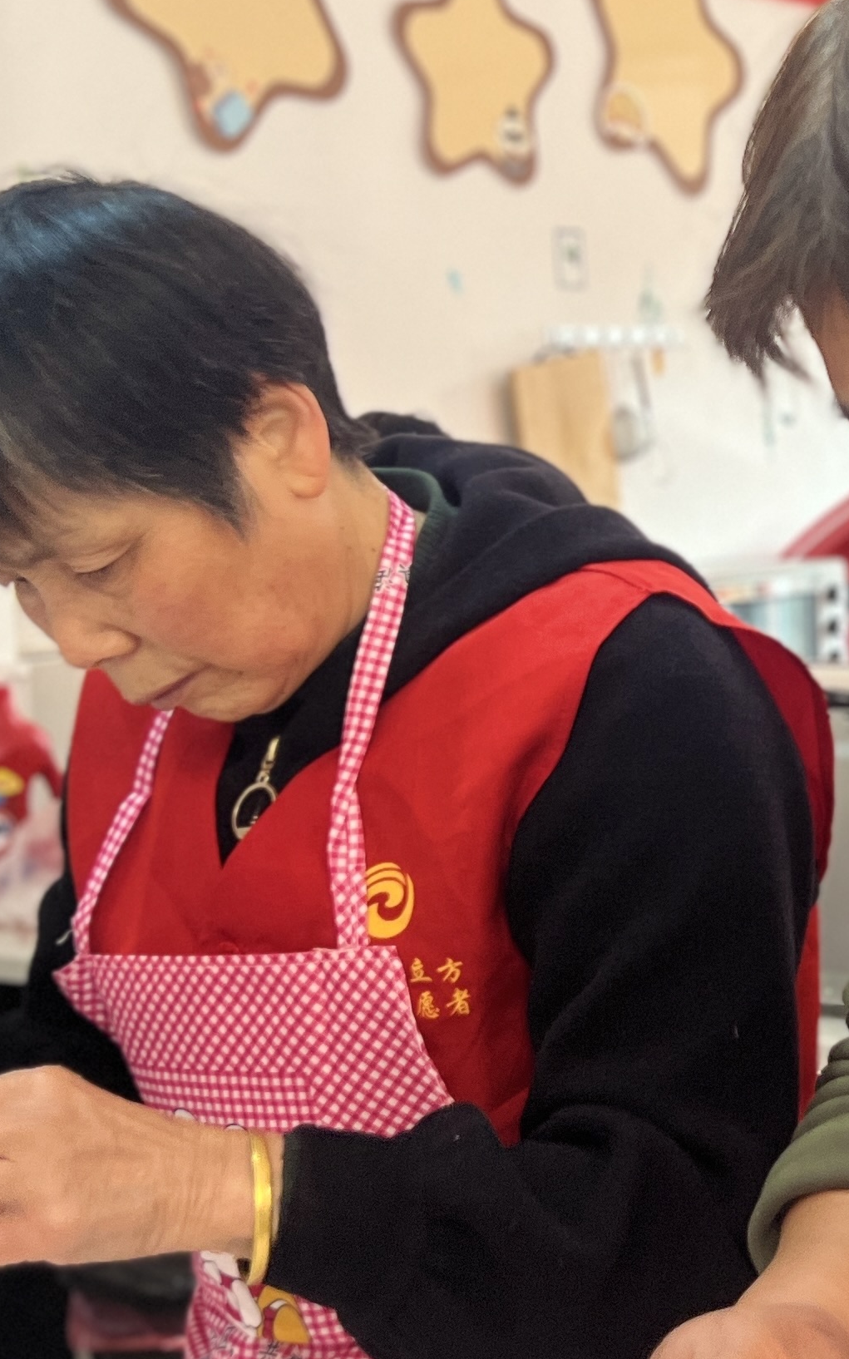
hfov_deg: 18.4
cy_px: 573
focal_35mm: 68
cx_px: 950
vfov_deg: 30.2
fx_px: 2518
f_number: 1.5
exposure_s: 1/50
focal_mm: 5.7
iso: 100
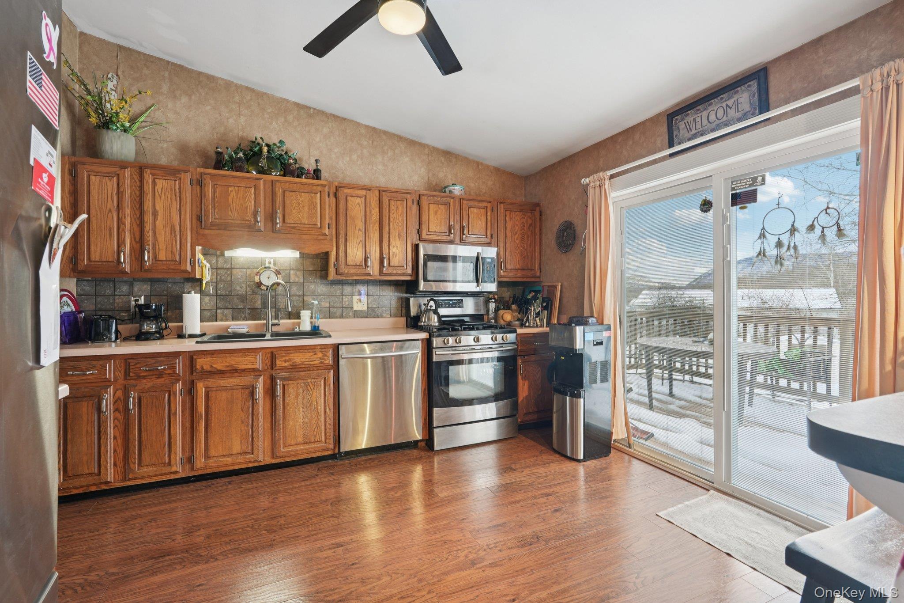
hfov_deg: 95.0
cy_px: 302
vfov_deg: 72.0
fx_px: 414
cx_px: 452
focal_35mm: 16
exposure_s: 1/6
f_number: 9
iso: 400
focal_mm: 16.5
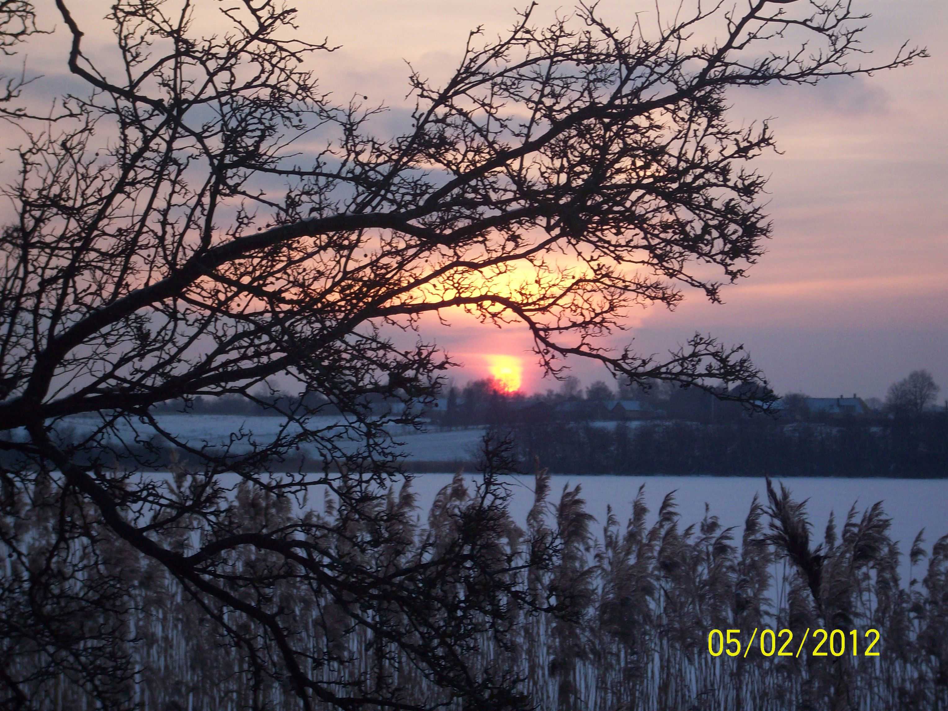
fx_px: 3040
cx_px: 474
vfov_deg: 13.3
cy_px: 356
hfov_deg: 17.7
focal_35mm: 111
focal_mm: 18.6
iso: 80
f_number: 5.2
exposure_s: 1/97.6
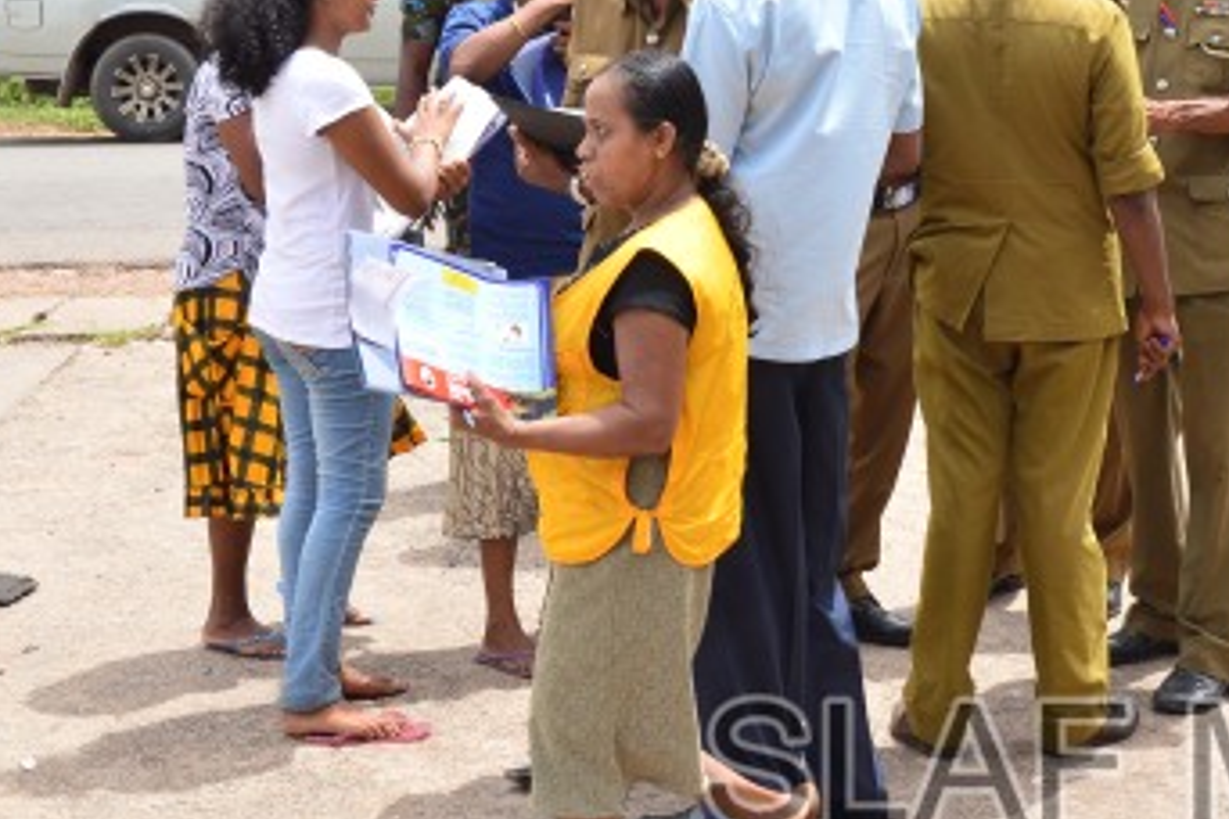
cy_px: 248
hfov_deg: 22.1
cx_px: 801
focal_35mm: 92
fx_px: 3136
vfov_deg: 14.8
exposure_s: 1/400
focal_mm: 35
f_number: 8
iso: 400
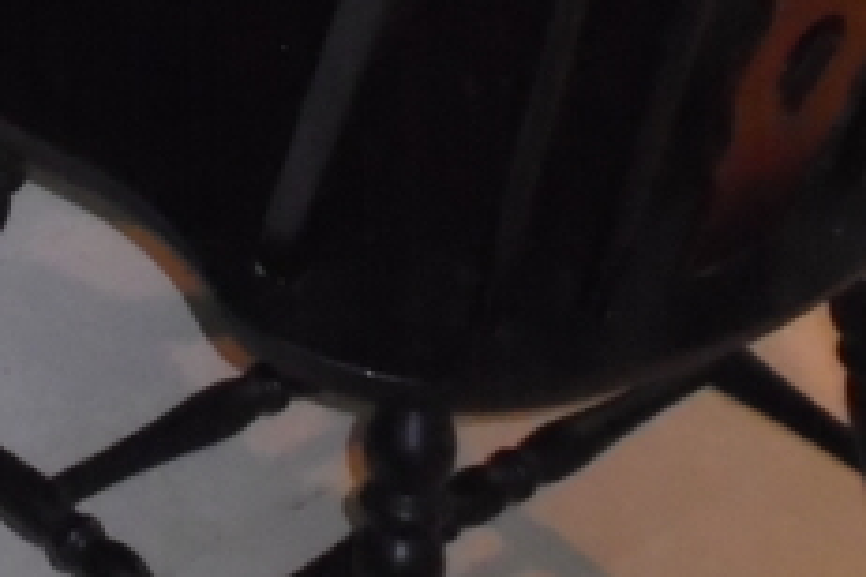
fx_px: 3175
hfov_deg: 14.9
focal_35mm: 132
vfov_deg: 9.9
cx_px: -238
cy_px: -427
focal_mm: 6.9
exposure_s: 1/50
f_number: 4.2
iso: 640
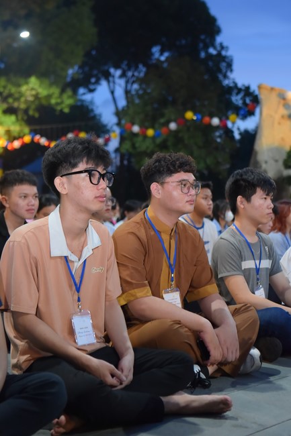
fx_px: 679
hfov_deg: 24.2
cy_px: 218
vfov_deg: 35.6
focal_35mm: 56
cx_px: 146
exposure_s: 1/80
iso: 2500
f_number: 3.2
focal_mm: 56
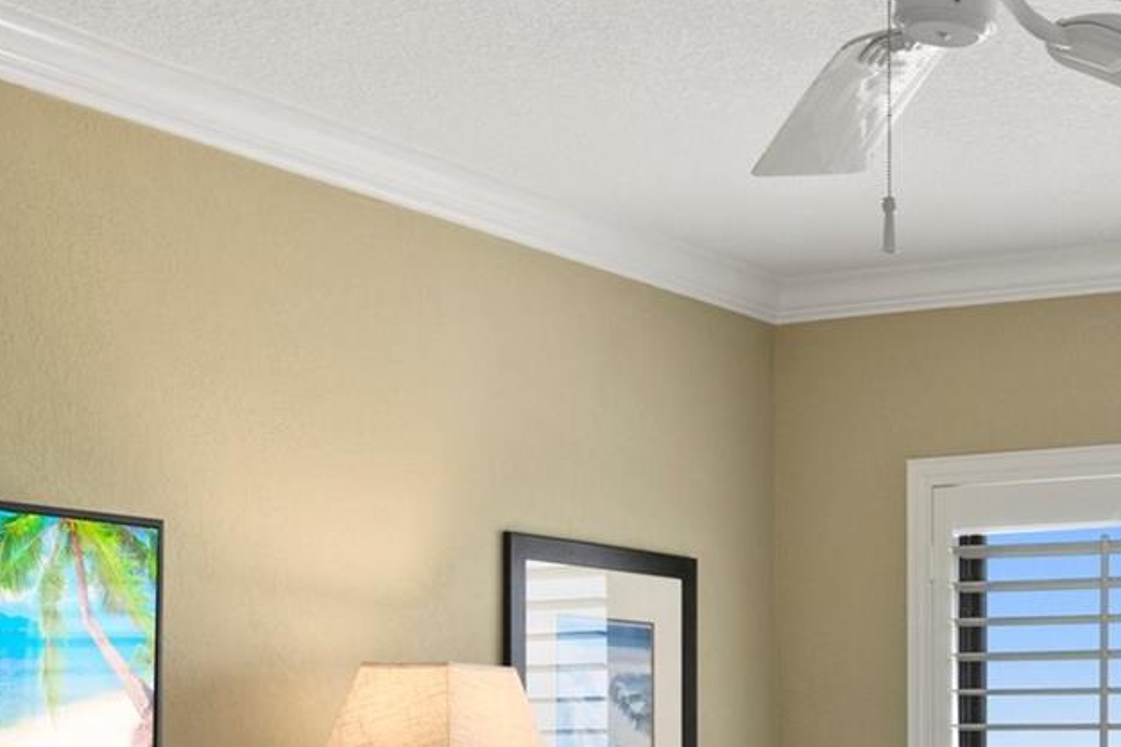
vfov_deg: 18.9
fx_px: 2148
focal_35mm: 69
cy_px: 842
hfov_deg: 27.4
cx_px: 1148
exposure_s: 1/8
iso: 320
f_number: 8
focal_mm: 18
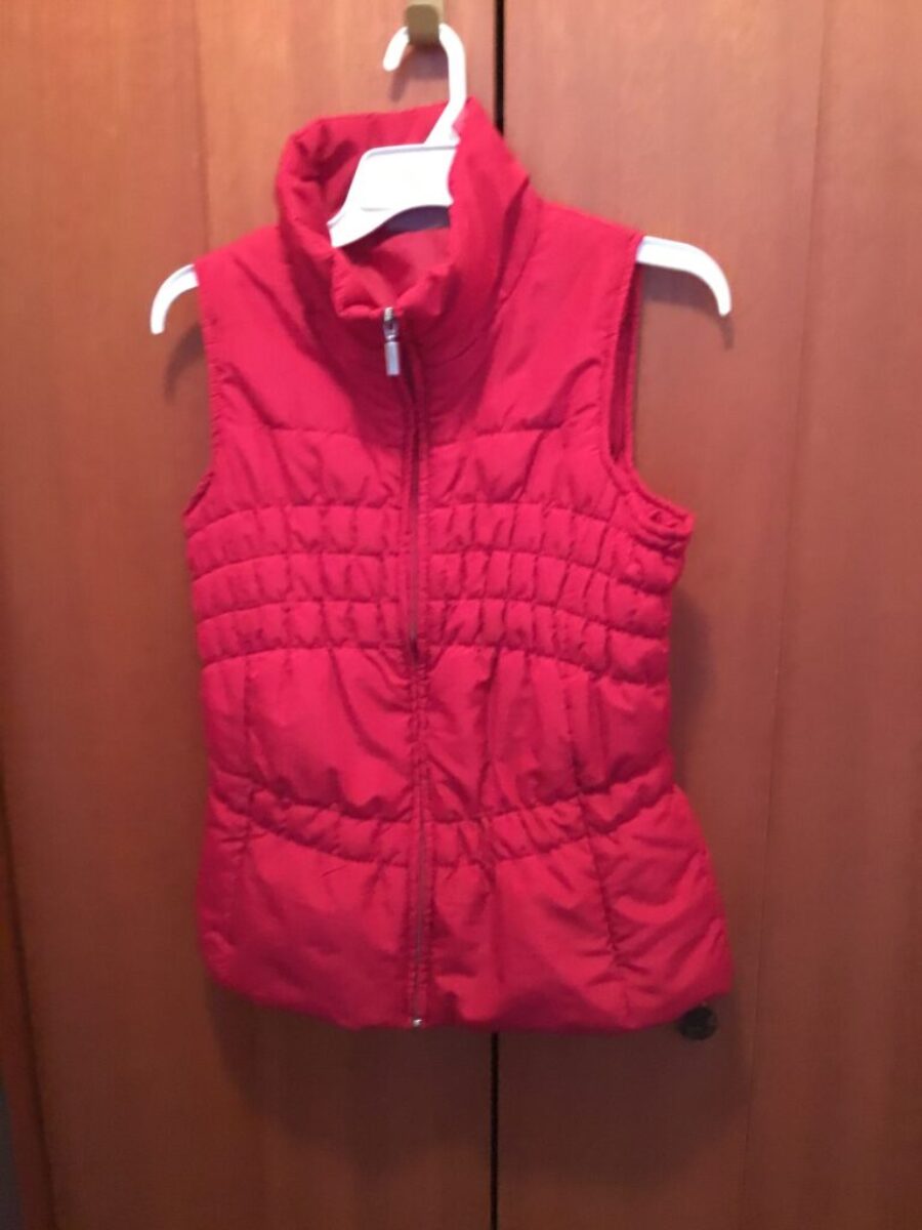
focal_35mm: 31
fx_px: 1101
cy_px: 615
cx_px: 461
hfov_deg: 45.4
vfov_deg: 58.4
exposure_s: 1/15
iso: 500
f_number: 2.4
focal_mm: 3.3
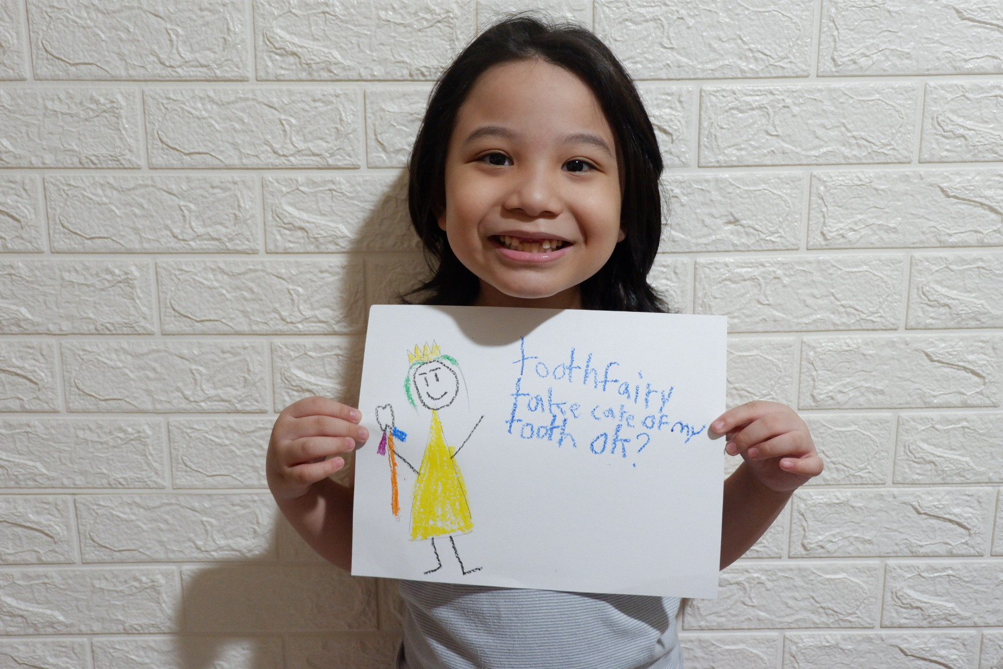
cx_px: 502
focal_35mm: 32
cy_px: 334
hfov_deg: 58.7
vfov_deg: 41.1
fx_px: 891
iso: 2500
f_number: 4
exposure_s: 1/45
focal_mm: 21.1
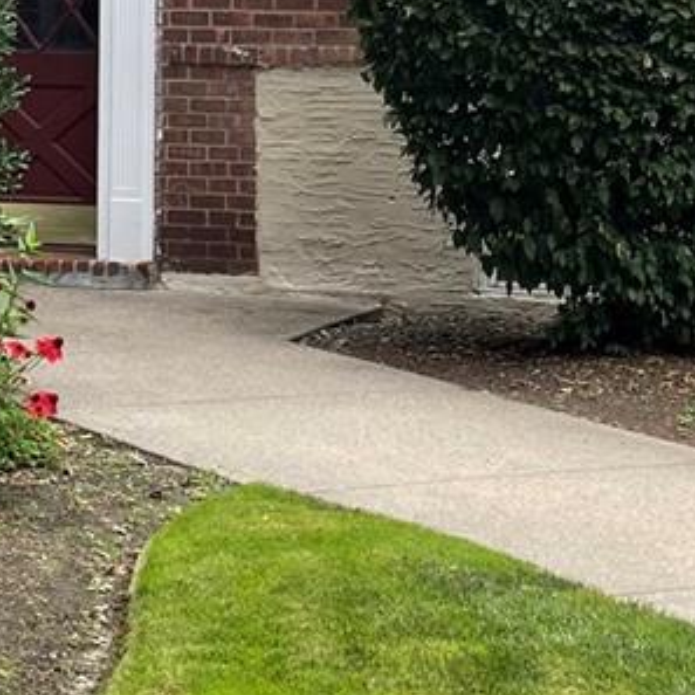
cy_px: -152
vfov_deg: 14.2
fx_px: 2703
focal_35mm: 119
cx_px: 75
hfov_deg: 14.5
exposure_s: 1/592
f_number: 1.6
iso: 32
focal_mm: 5.1
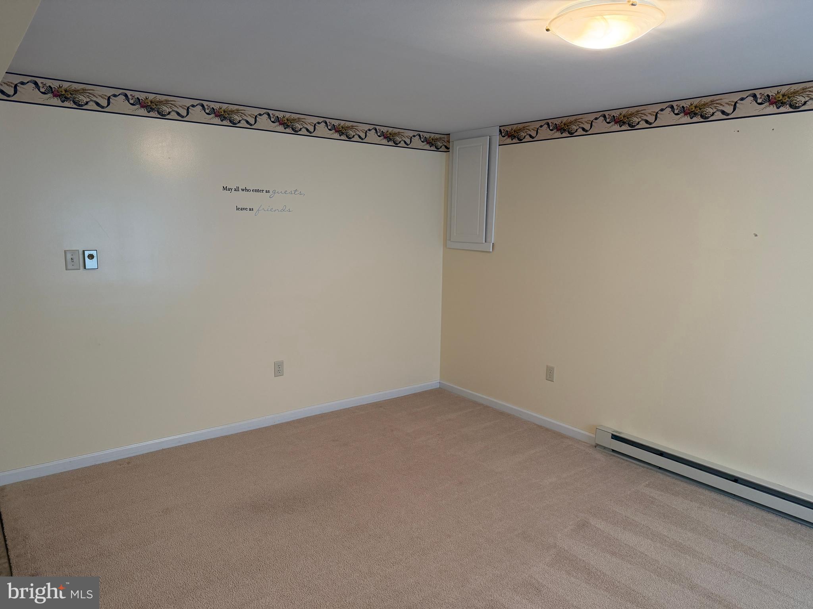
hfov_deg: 71.6
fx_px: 564
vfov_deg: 56.8
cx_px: 406
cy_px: 304
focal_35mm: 24
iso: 160
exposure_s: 1/60
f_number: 1.78
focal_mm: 6.76
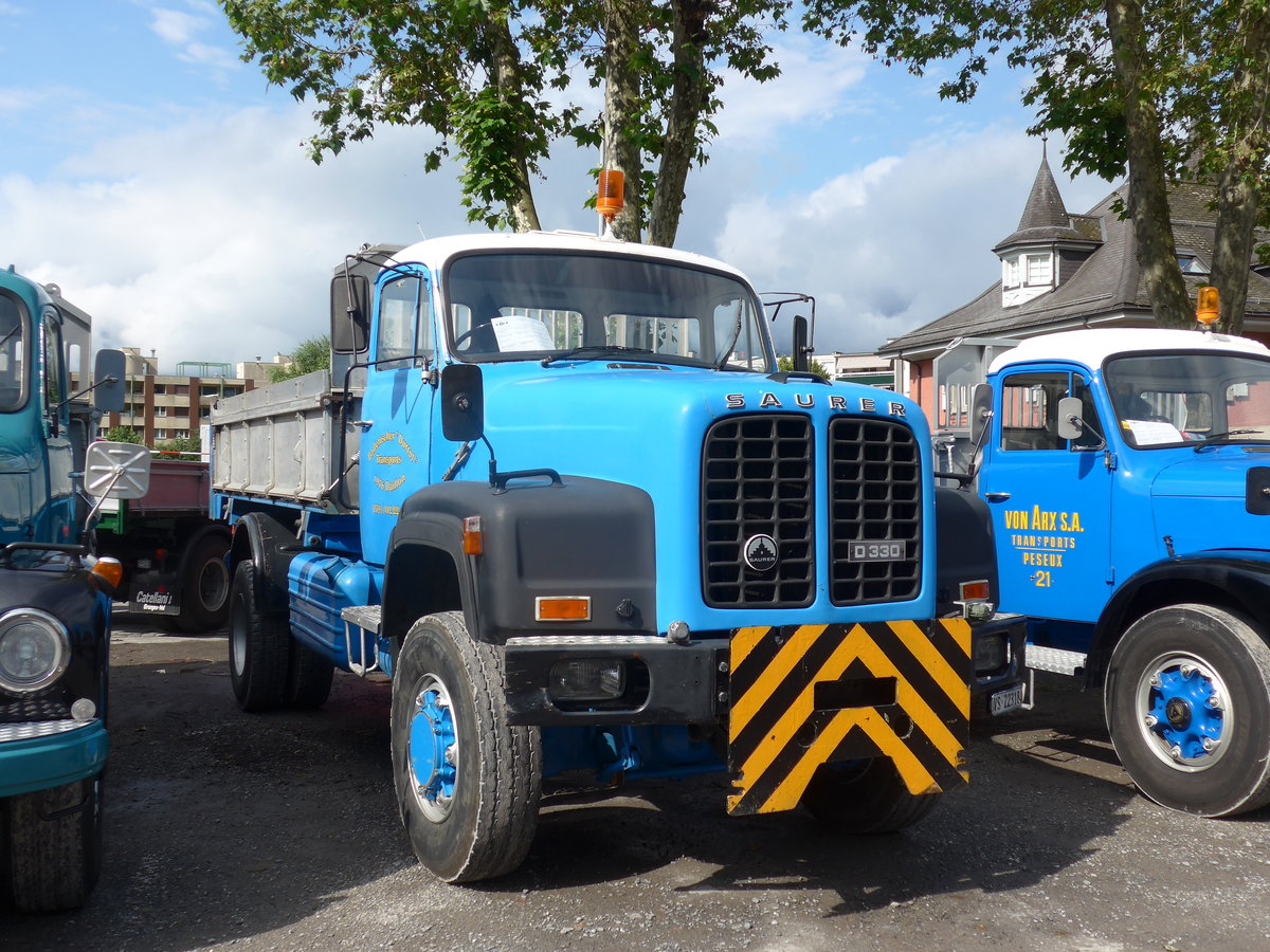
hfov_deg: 51.4
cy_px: 476
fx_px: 1321
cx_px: 635
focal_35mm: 36
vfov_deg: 39.7
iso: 80
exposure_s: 1/1600
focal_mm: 7.5
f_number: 2.8
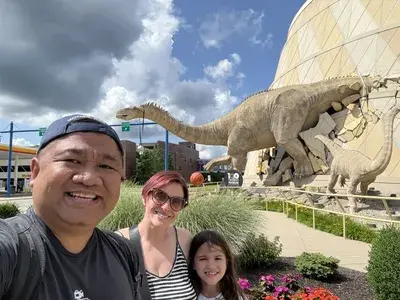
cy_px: 150
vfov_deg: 58.9
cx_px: 200
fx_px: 266
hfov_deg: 73.9
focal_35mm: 23
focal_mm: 2.69
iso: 40
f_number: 1.9
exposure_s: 1/1148
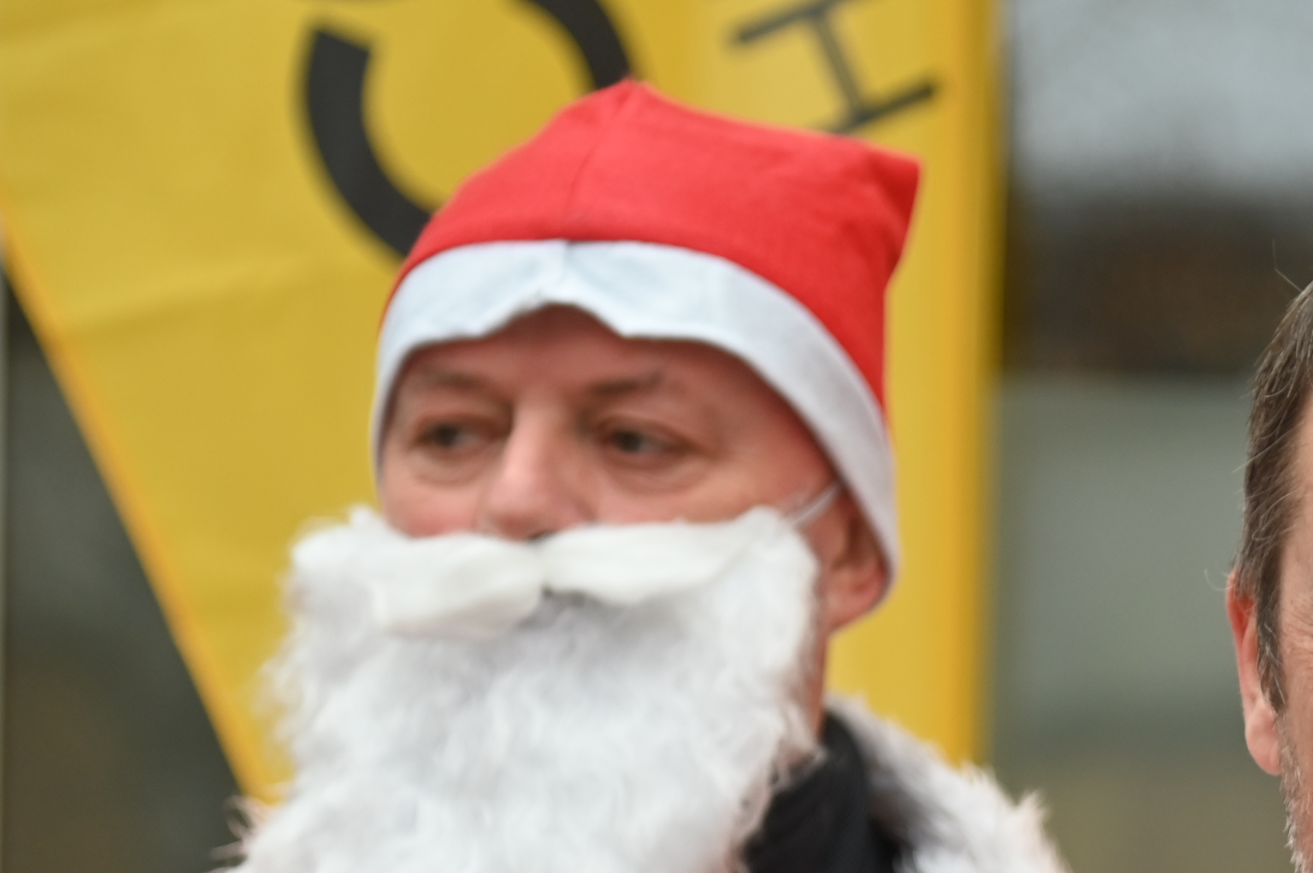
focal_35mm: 250
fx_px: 9111
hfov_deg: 8.2
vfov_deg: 5.5
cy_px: 1093
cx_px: 1420
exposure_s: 1/125
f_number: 4
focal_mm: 86
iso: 400
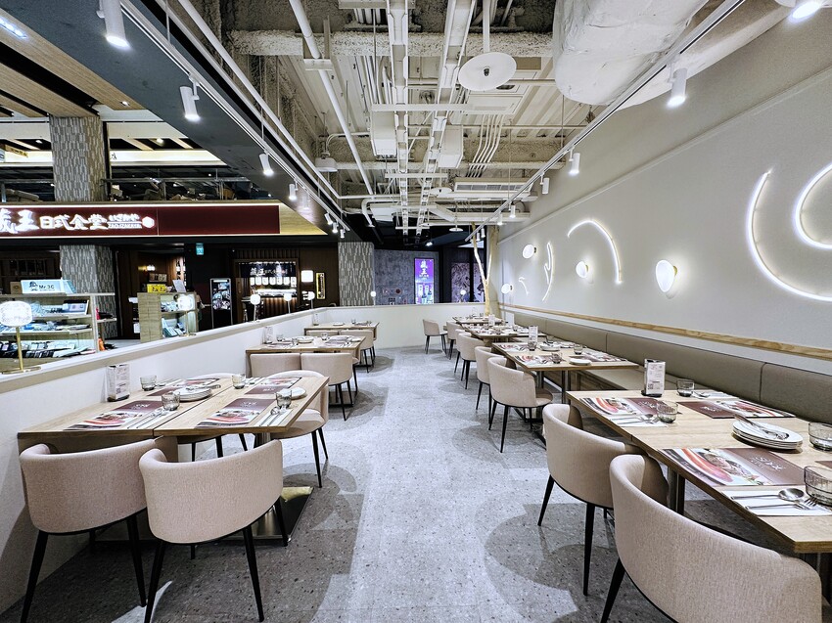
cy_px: 312
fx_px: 336
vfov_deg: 85.6
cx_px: 416
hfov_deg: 102.1
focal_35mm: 14
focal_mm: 2.22
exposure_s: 1/61
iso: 200
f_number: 2.2
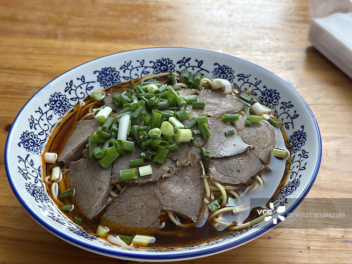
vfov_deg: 28.6
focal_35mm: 51
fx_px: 519
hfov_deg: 37.5
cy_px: 140
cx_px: 167
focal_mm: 6.86
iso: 64
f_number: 1.78
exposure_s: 1/773
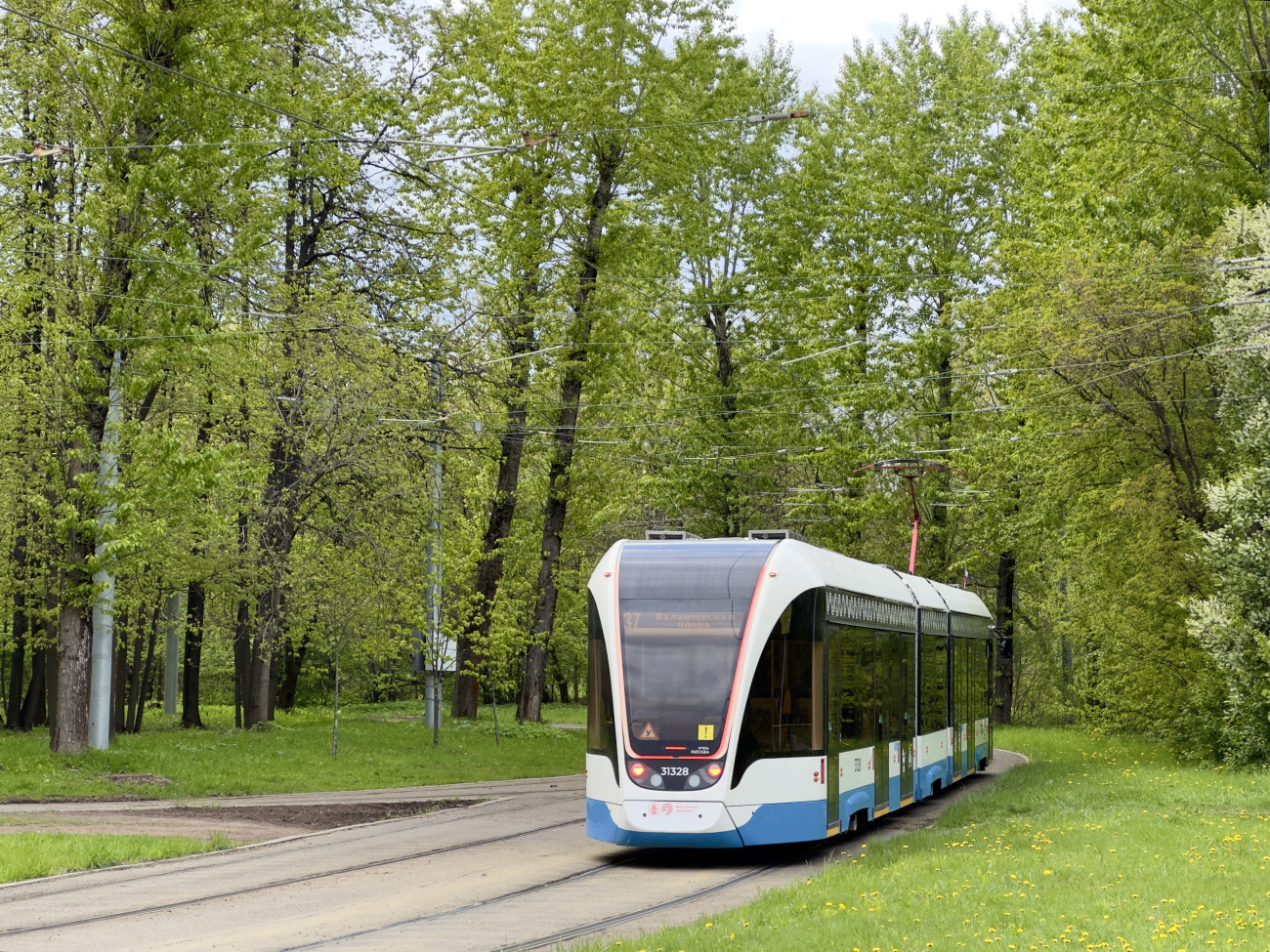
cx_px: 635
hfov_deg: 25.3
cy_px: 476
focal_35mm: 77
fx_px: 2825
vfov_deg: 19.1
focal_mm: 9
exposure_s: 1/178
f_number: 2.8
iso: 32
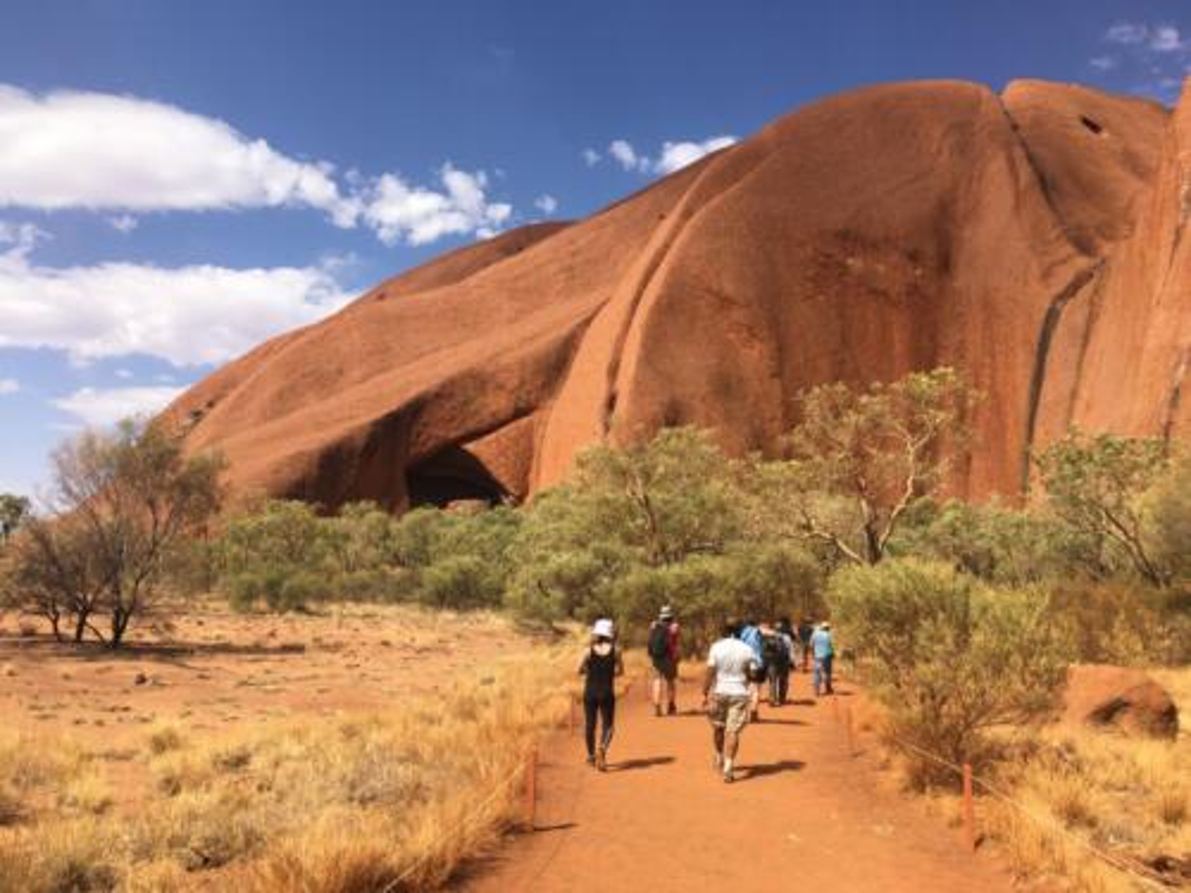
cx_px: 596
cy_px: 446
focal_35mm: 29
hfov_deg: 61.7
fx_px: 998
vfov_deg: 48.2
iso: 25
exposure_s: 1/1789
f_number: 2.2
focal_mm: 4.15
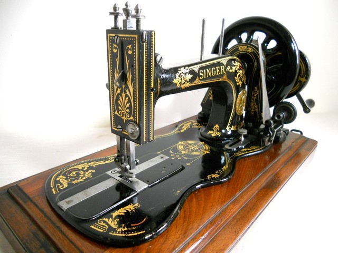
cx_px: 169
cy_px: 126
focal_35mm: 27
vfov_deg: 51.4
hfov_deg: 65.3
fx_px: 264
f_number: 3.2
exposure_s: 1/30
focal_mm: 4.9
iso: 320
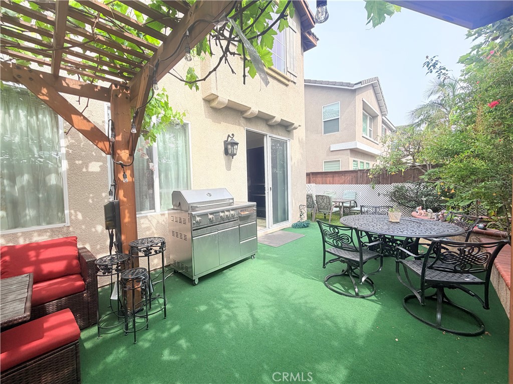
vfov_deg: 85.7
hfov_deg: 102.1
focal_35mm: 14
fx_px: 207
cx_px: 256
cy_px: 192
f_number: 2.2
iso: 40
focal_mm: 2.22
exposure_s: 1/751
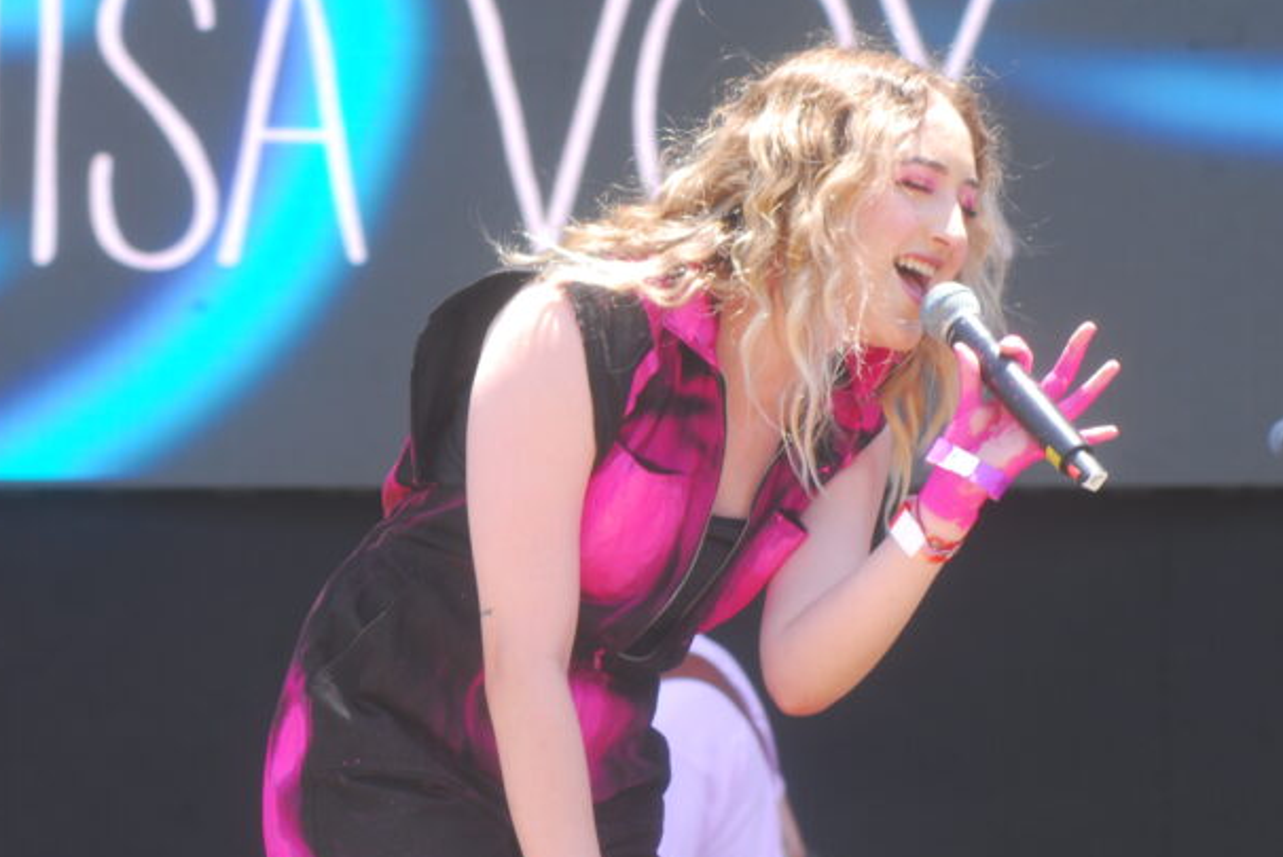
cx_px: 478
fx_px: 6442
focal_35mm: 181
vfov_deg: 7.6
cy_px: 400
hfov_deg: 11.4
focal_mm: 95
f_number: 7.1
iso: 200
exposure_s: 1/100
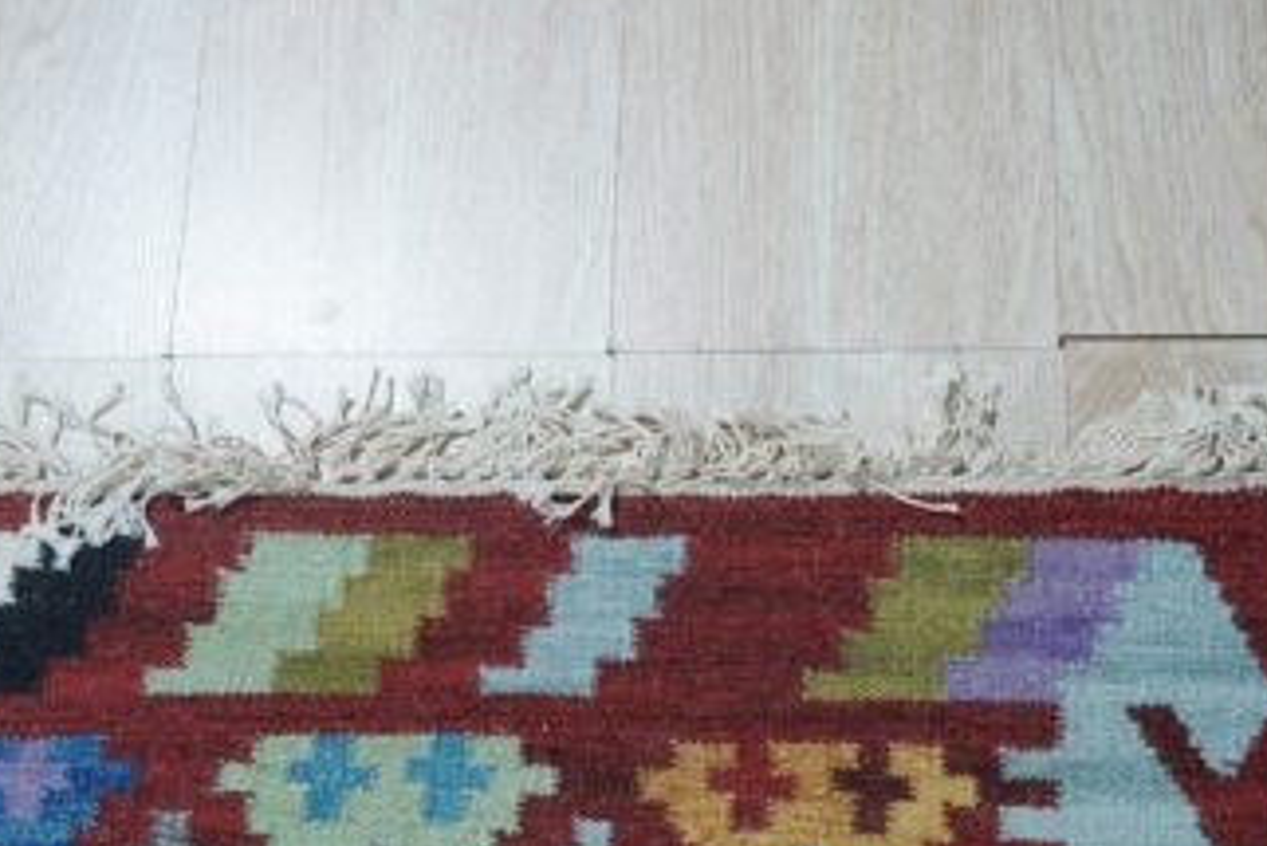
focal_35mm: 54
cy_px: 740
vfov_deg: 24.3
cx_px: 744
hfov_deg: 36.5
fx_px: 1914
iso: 400
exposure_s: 1/160
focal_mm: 29.2
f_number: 4
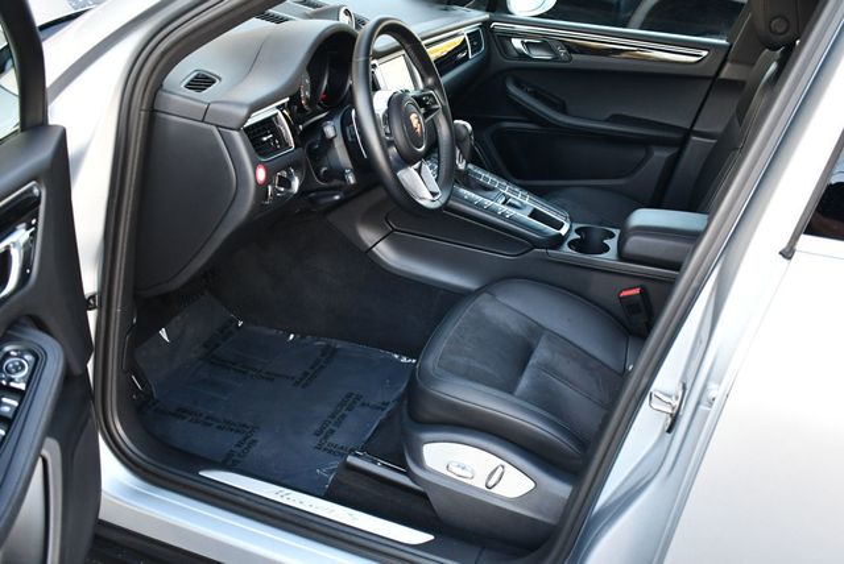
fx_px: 845
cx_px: 422
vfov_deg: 36.9
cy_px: 282
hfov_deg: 53.1
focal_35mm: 36
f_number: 3.5
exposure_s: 1/200
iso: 800
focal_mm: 18
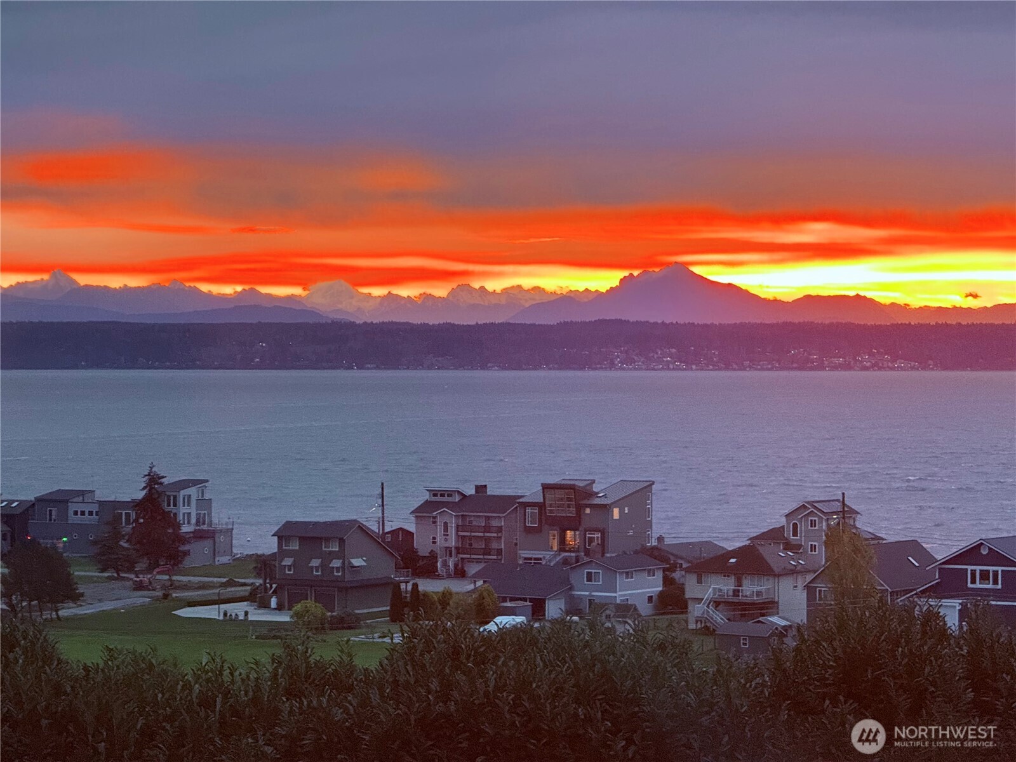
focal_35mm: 120
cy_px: 381
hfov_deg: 16.4
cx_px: 508
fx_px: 3522
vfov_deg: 12.3
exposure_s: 1/33
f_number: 2.8
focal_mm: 15.66
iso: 640
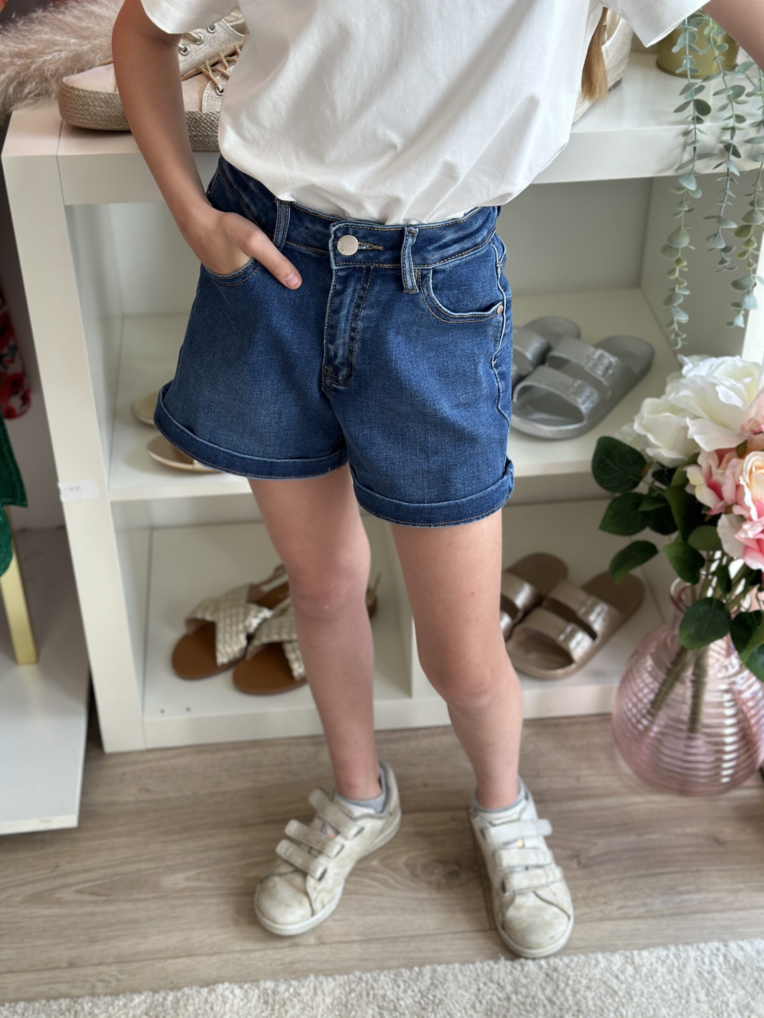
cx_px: 382
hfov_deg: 30.3
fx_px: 1413
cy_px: 509
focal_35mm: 48
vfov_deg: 39.7
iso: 80
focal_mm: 6.86
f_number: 1.78
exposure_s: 1/208
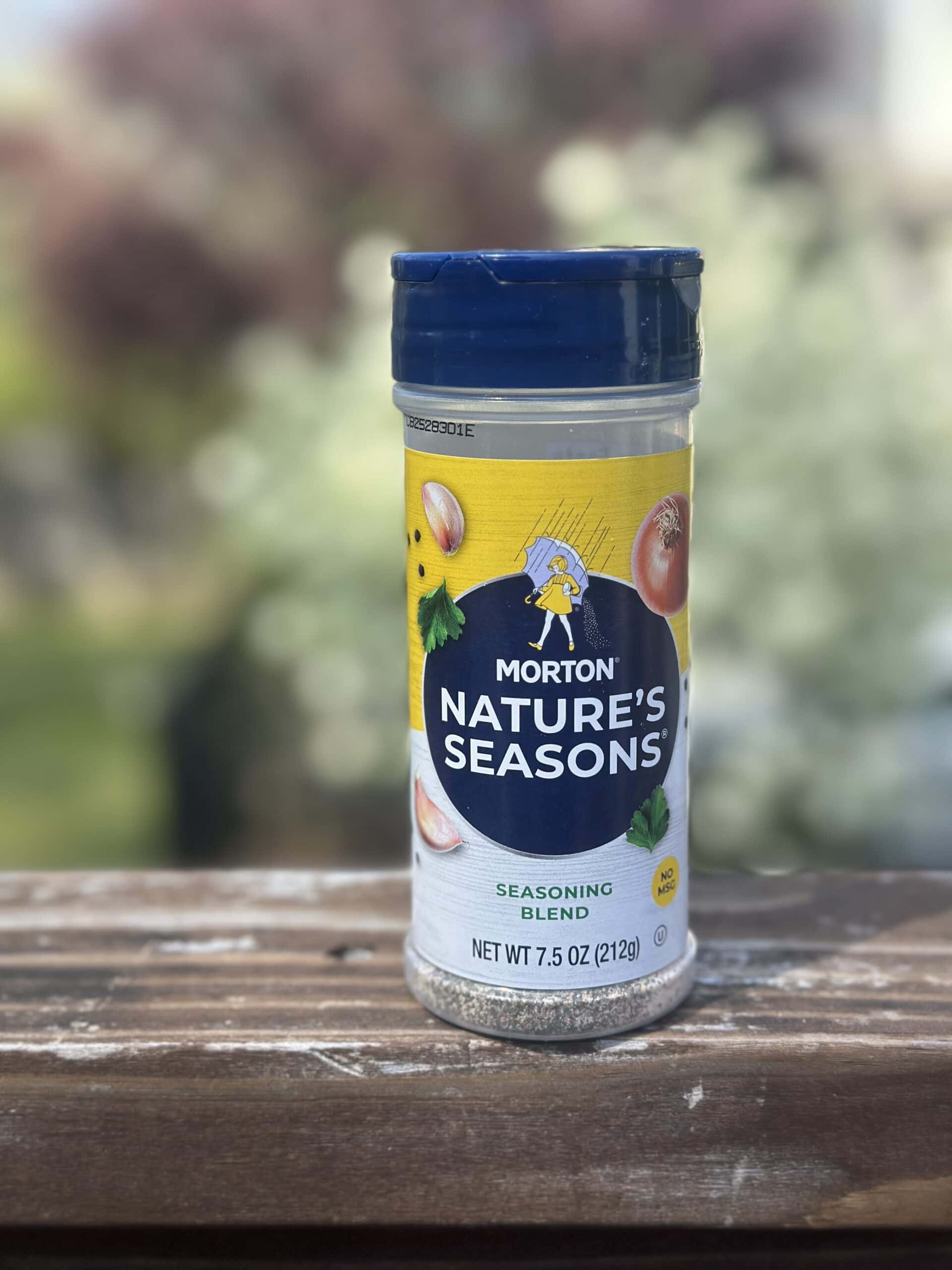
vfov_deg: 39.7
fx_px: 1760
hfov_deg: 30.3
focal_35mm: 48
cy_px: 635
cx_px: 476
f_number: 1.78
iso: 80
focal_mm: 6.86
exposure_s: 1/1639
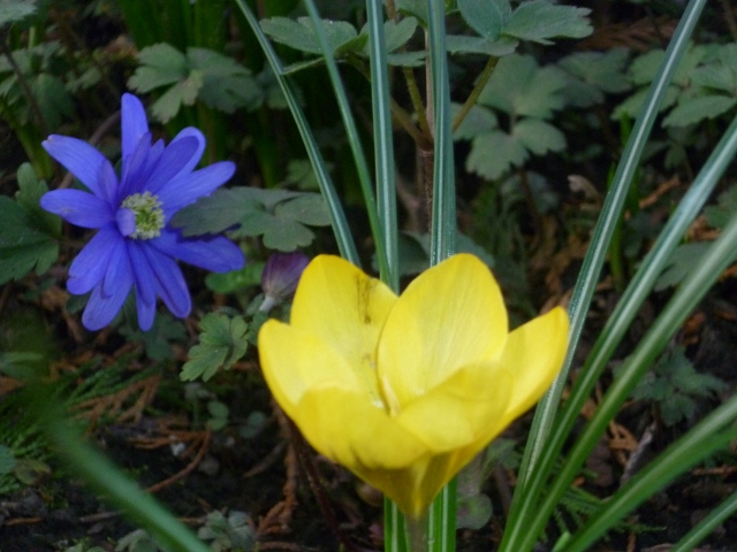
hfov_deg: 25.3
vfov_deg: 19.1
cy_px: 276
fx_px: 1639
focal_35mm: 77
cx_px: 368
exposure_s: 1/160
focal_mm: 13.7
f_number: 4.7
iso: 400
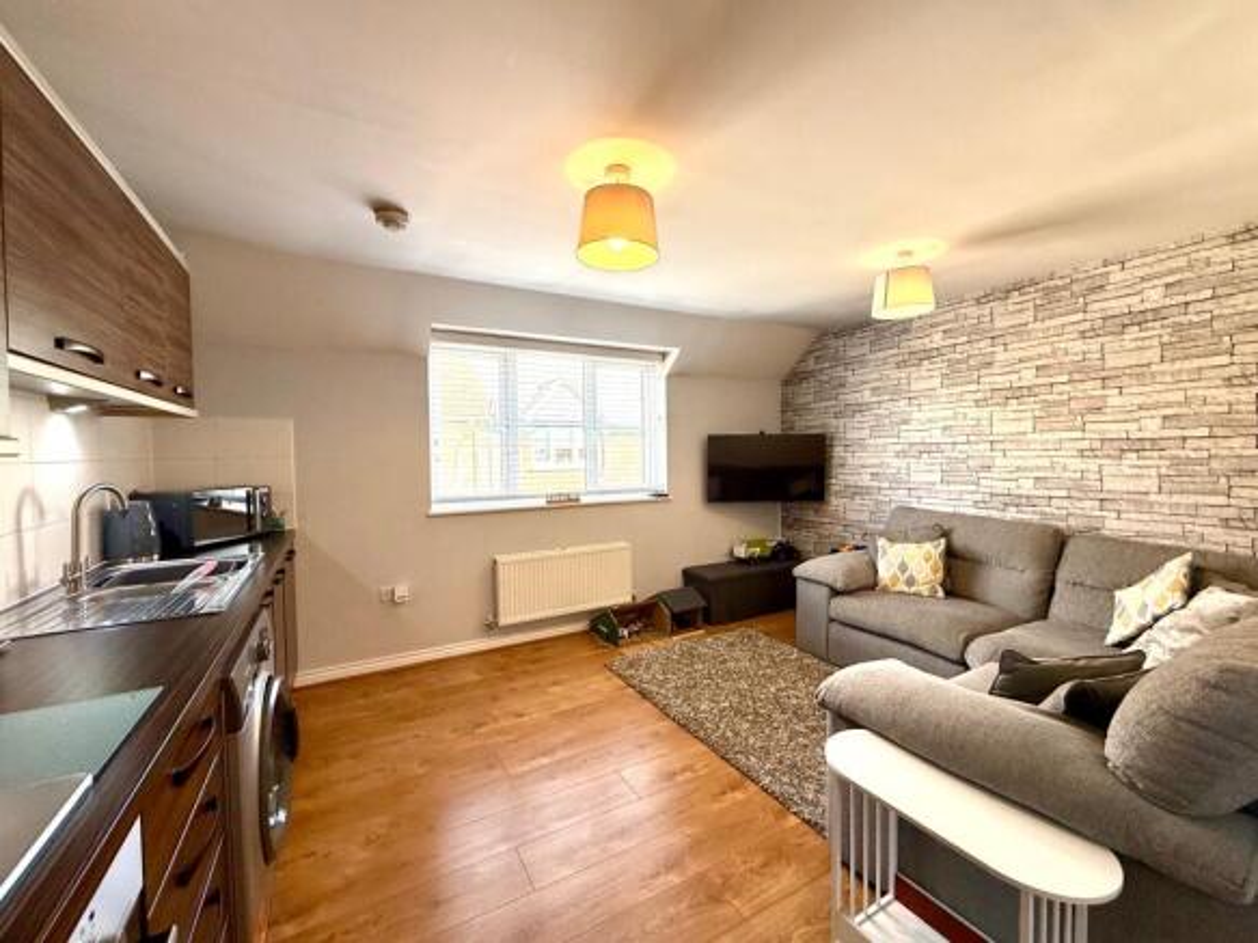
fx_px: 509
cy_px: 472
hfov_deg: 102.1
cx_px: 629
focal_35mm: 14
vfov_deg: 85.7
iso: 80
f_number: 2.2
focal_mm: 2.22
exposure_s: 1/99
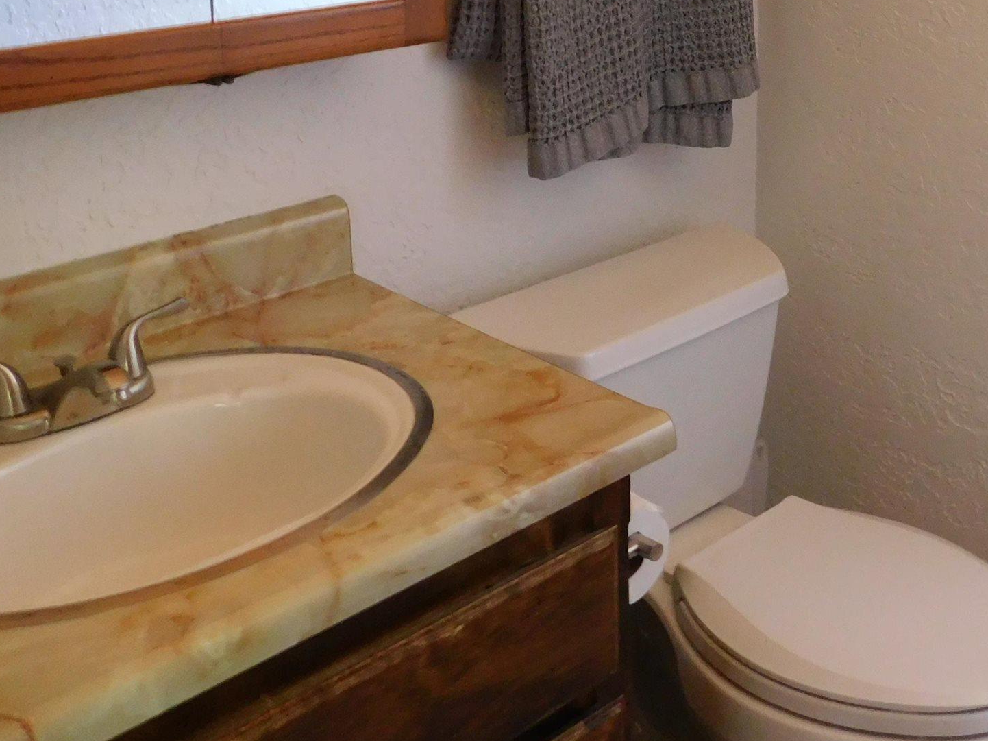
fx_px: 1398
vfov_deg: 28.2
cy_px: 34
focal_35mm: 49
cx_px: 837
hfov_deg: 37.1
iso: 400
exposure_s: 1/15
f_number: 3
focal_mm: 4
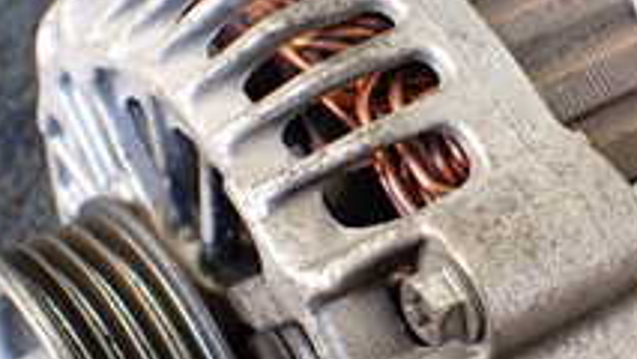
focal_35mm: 92
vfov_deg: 13.2
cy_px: 194
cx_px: 526
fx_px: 1555
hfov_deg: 22.8
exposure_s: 1/125
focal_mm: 5.4
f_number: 2.3
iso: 500
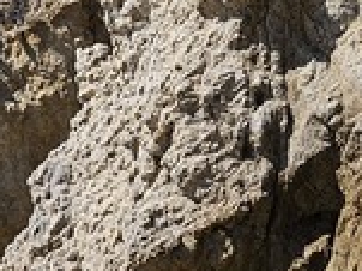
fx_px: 1630
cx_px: 326
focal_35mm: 156
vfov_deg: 9.1
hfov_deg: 12.6
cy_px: 496
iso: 25
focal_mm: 5.4
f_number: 1.8
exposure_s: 1/2054
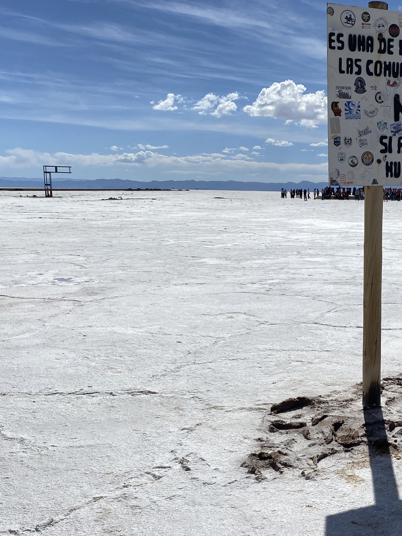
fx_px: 666
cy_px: 326
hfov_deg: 31.5
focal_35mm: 43
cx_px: 385
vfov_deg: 43.6
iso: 32
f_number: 1.8
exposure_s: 1/10417
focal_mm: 4.25
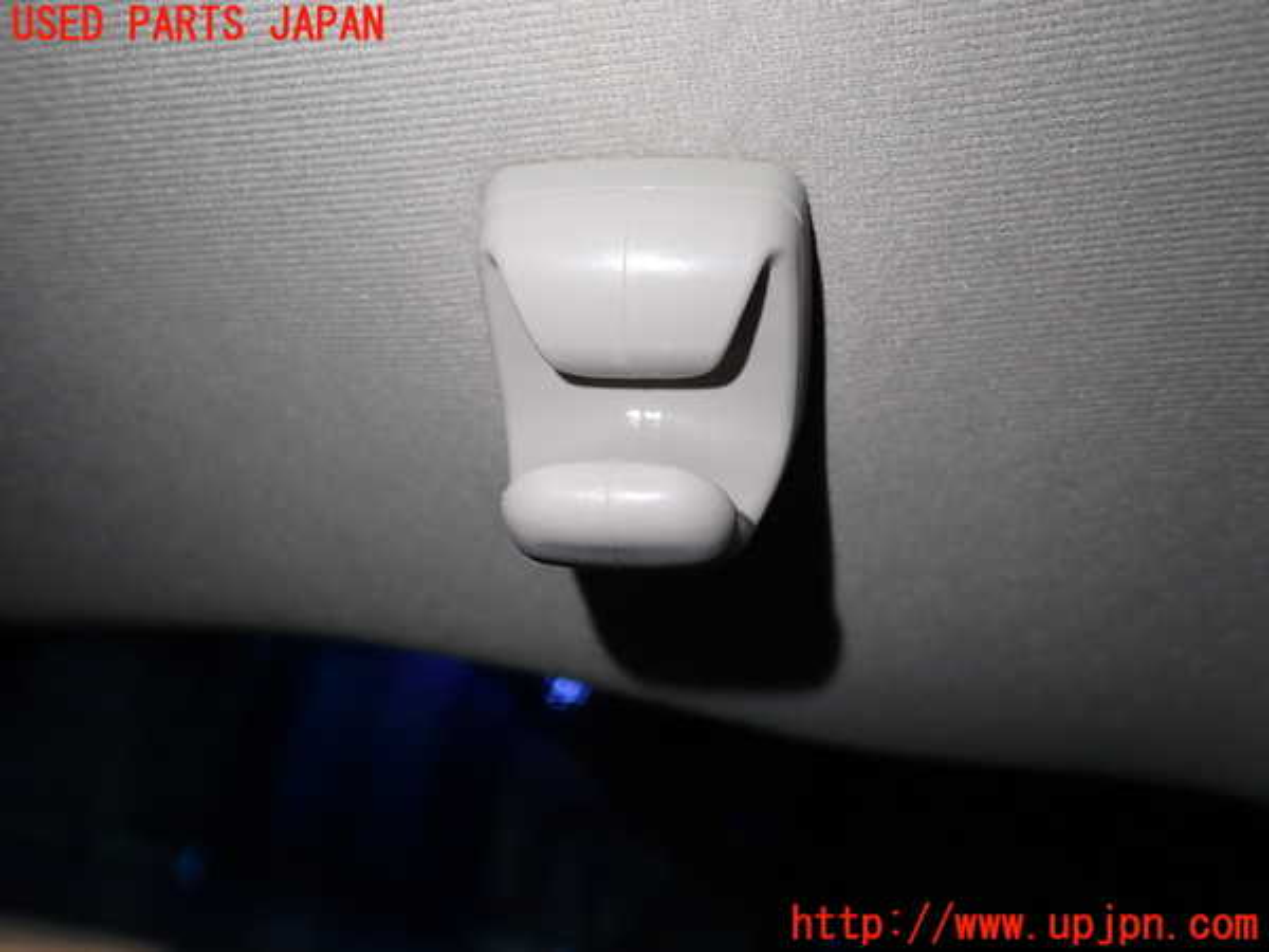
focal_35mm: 30
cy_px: 476
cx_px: 634
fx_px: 1100
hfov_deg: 60.0
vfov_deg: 46.8
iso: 160
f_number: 2.3
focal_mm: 5.4
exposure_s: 1/60
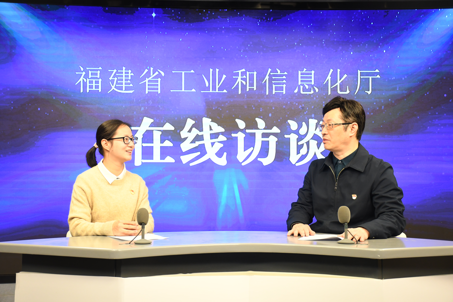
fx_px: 642
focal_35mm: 51
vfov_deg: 26.5
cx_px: 226
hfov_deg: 38.9
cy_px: 151
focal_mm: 34
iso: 1250
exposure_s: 1/200
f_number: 4.2
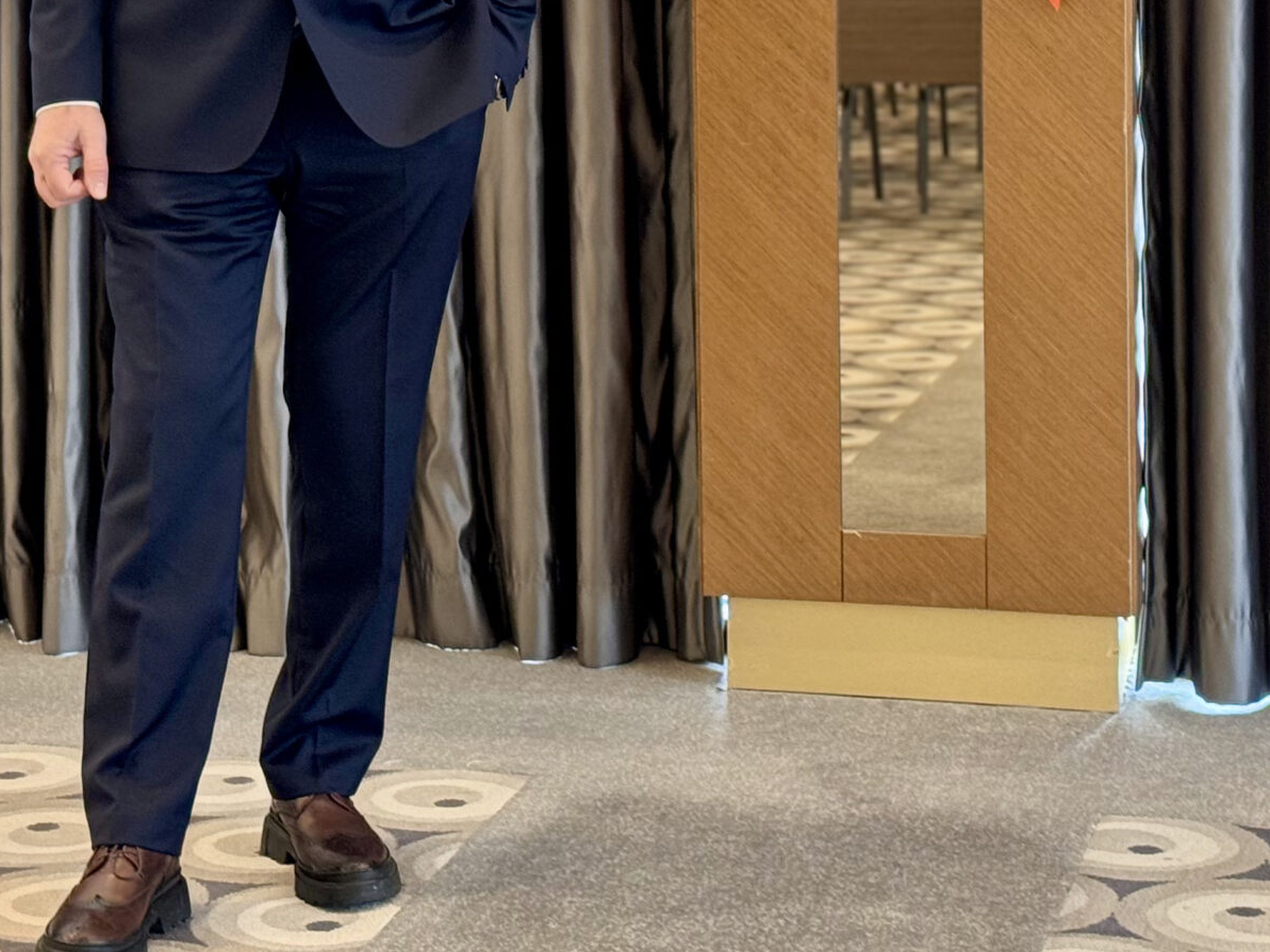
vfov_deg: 14.1
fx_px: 3779
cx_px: 499
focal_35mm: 103
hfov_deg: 19.1
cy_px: -37
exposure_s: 1/60
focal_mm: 6.76
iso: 125
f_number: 1.78
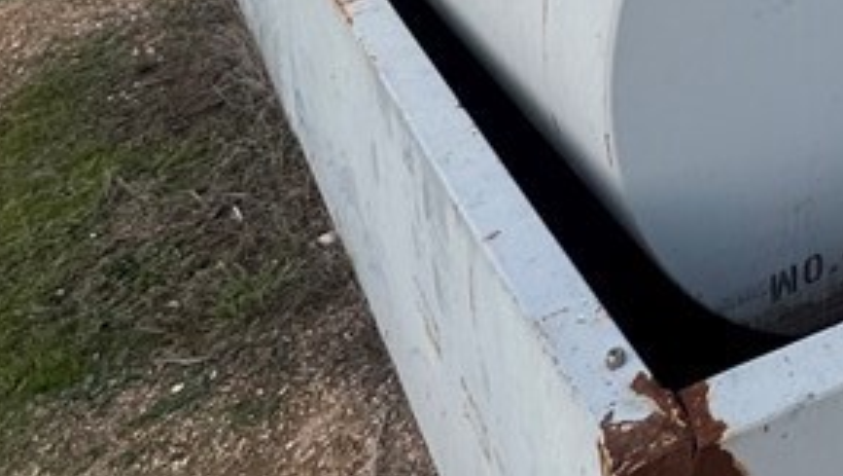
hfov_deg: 30.3
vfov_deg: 16.7
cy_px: -476
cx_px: 1100
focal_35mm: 54
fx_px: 1208
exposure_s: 1/162
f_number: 2.2
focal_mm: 2.22
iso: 40
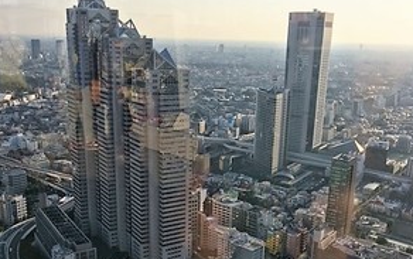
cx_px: 209
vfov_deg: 30.2
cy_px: 188
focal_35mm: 42
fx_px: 473
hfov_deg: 47.2
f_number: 2.2
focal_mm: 4.15
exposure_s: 1/986
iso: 25
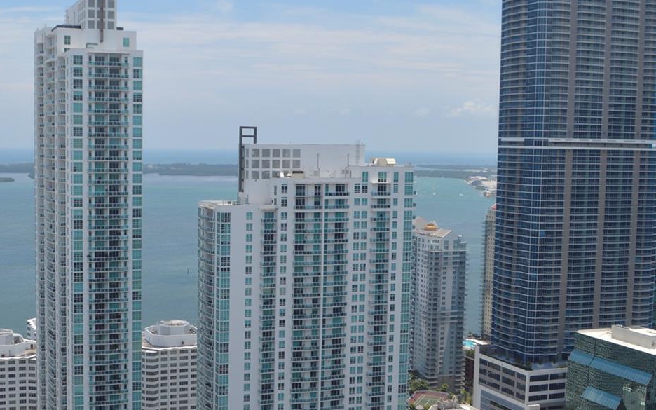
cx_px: 204
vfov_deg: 27.4
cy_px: 207
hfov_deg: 41.9
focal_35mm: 47
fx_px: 840
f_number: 8
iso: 100
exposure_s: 1/250
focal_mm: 18
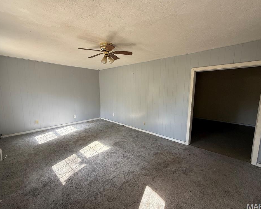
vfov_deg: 84.0
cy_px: 105
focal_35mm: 15
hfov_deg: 96.8
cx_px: 132
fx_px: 116
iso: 80
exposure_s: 1/99
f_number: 2.2
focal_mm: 2.22
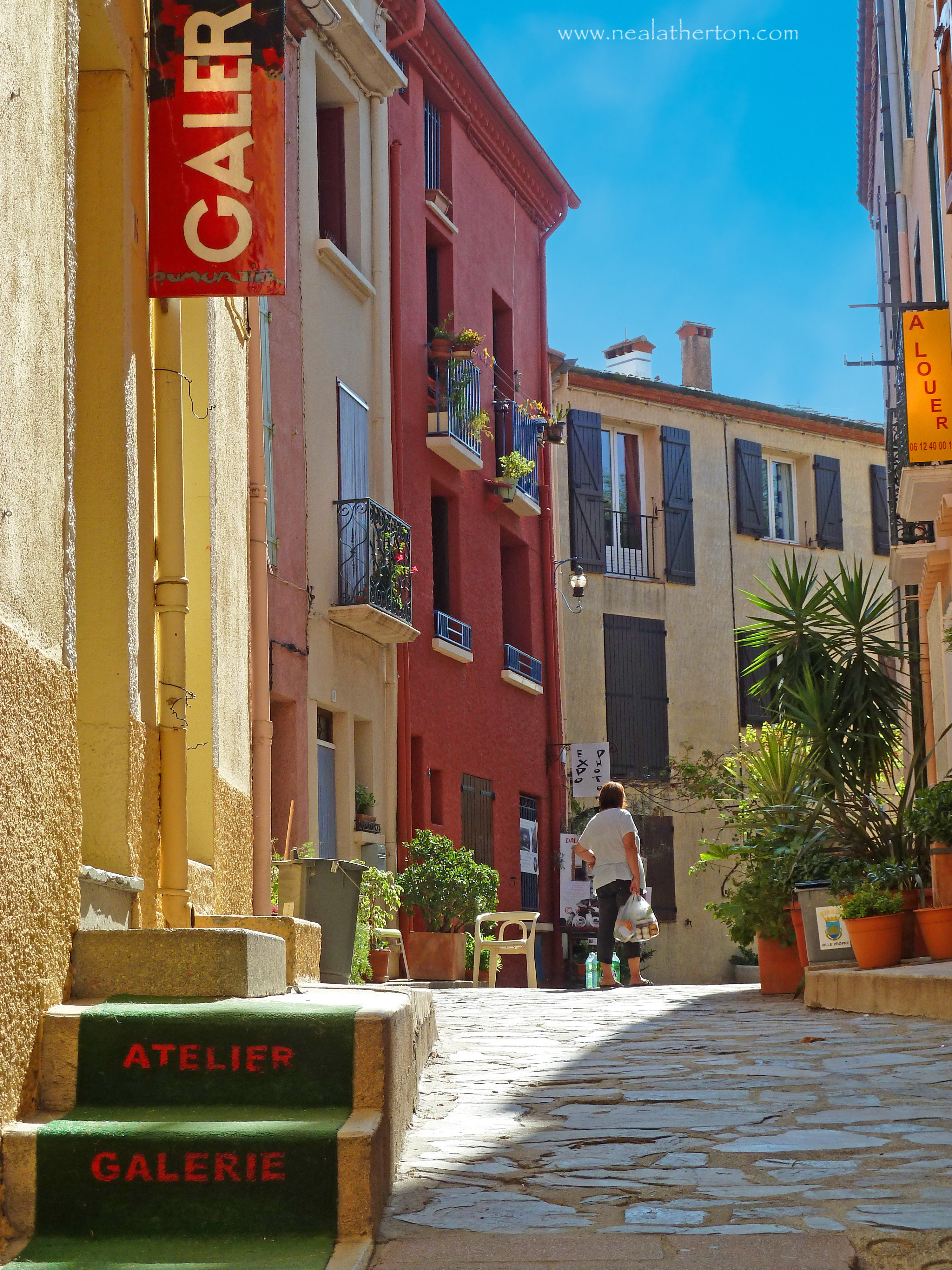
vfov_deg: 30.7
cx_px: 476
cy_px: 635
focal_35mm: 63
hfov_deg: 23.3
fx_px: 2310
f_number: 4
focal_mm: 10.3
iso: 80
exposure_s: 1/250
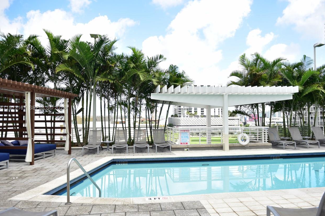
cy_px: 108
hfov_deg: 65.5
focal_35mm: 28
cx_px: 167
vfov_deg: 46.4
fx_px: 253
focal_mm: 27
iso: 125
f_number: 3.2
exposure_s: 1/500
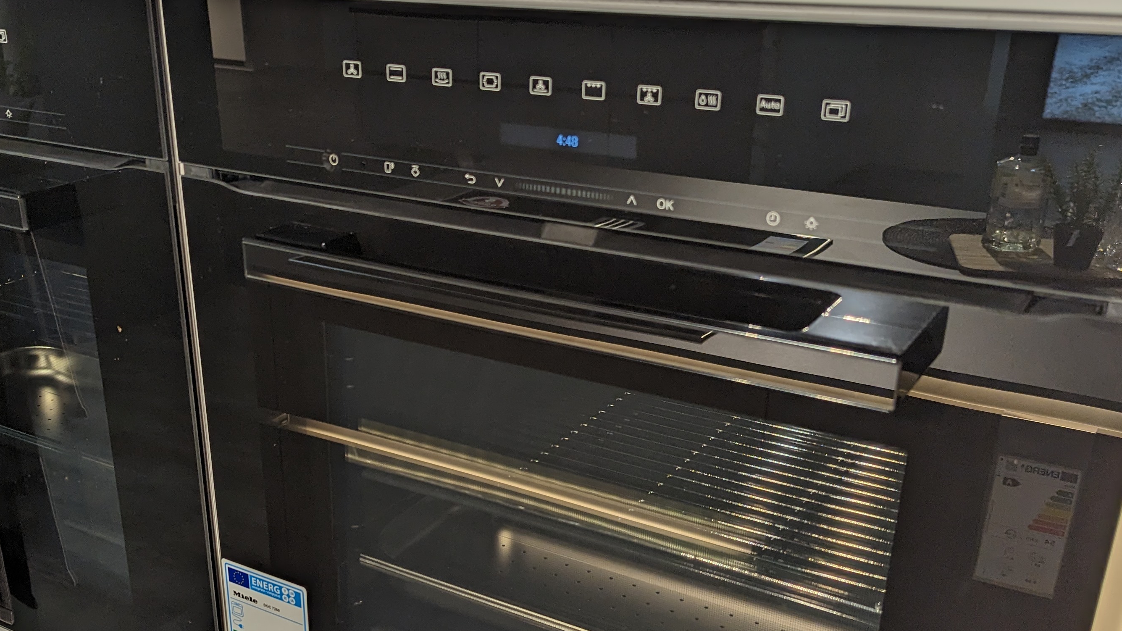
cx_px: 436
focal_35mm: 40
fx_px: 1190
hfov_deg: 50.1
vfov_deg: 29.4
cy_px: 435
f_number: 1.85
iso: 29
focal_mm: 6.81
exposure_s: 1/57.8
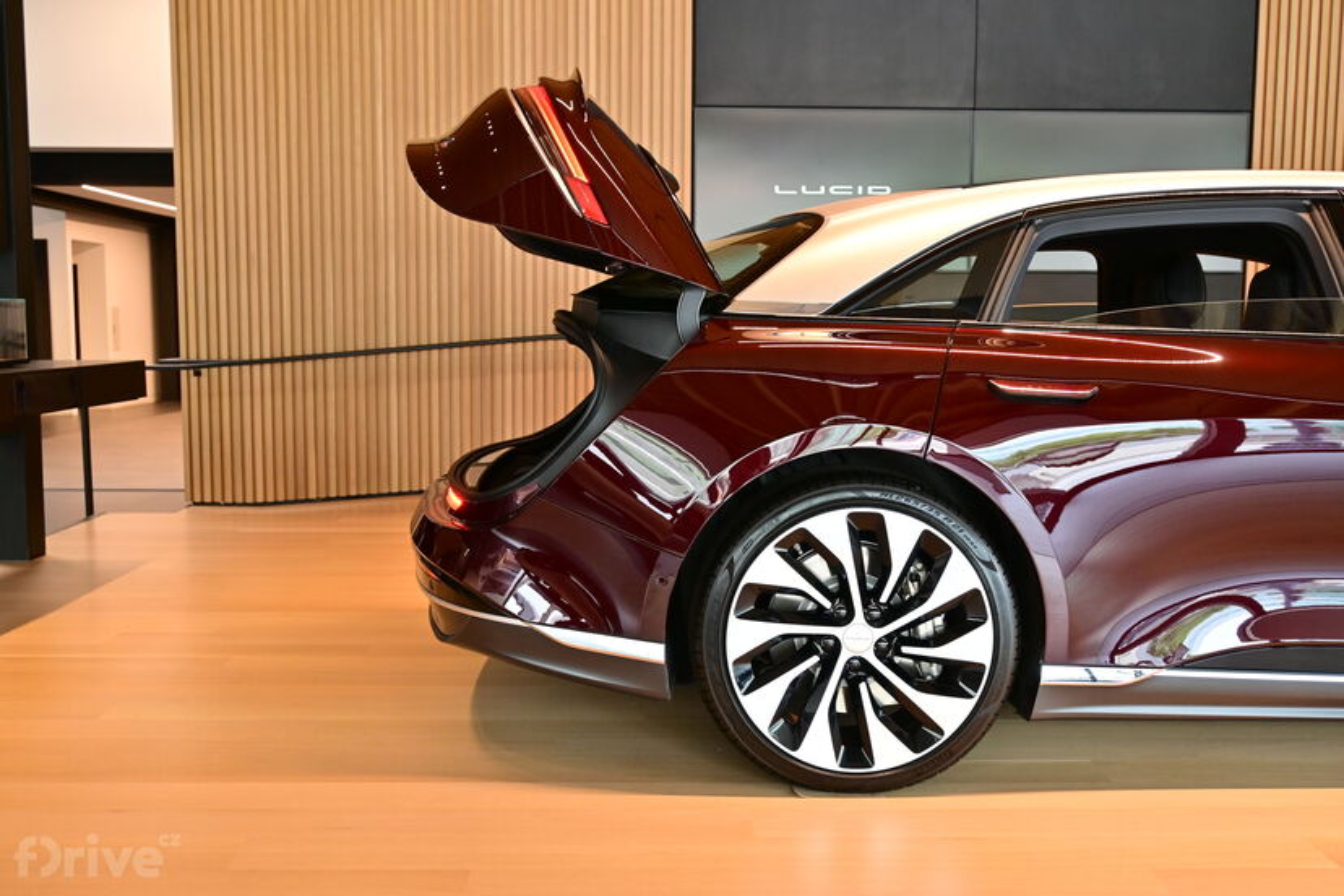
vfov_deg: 39.1
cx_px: 672
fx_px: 1260
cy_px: 448
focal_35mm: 34
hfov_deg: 56.1
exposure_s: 1/60
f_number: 4.5
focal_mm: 22.5
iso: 400
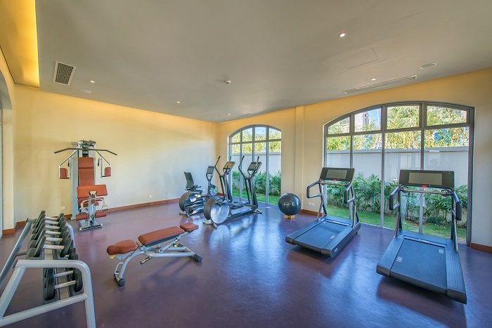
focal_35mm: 14
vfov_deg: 81.2
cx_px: 246
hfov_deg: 104.2
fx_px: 191
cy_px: 164
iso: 800
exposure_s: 1/250
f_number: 5
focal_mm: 14
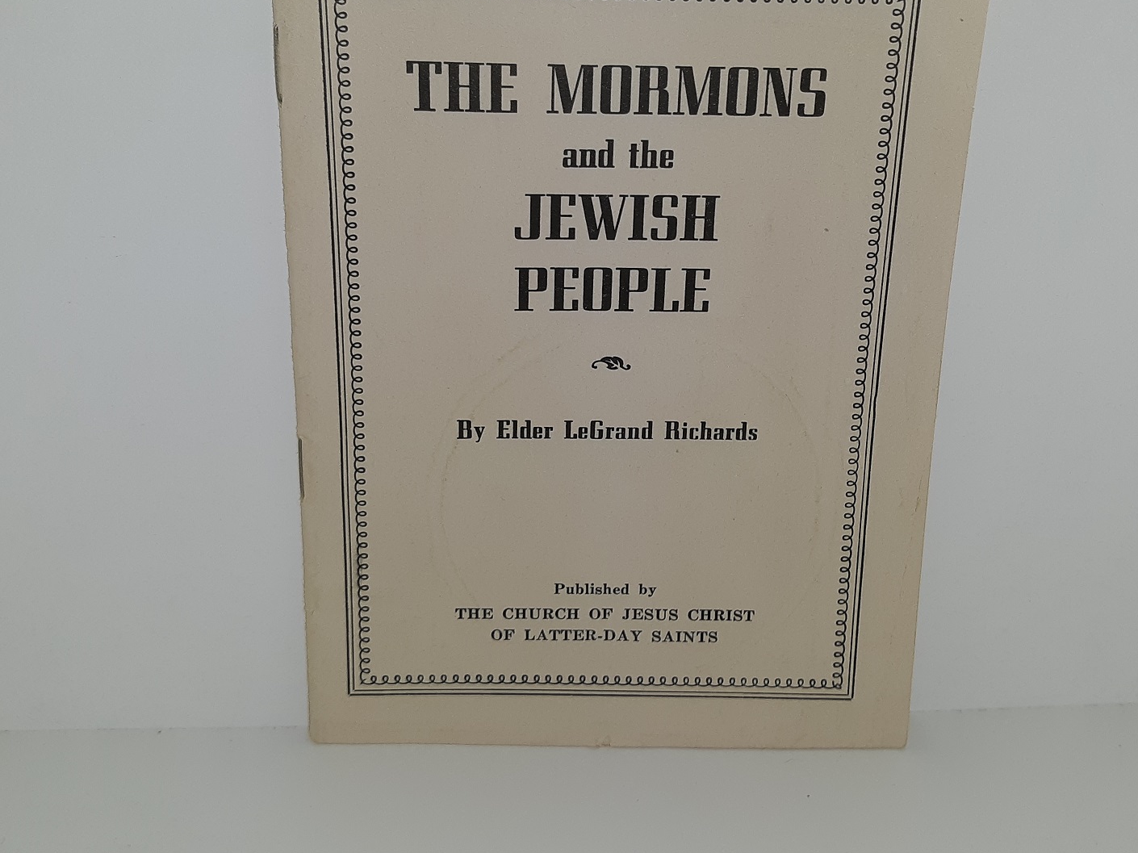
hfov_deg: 45.7
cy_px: 318
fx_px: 1348
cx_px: 613
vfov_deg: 34.9
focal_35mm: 41
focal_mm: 3.7
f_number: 1.7
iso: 40
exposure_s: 1/384
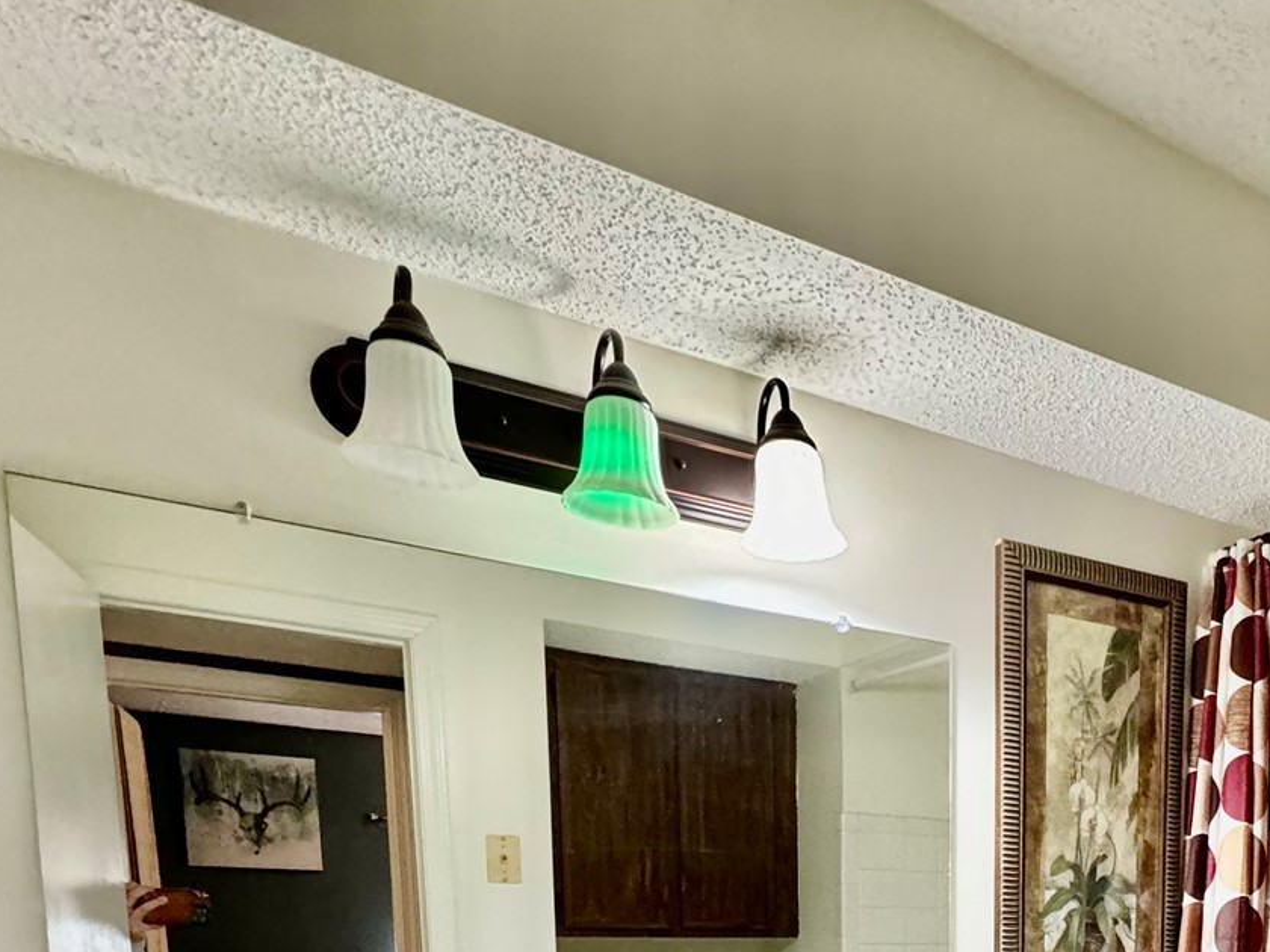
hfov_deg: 52.8
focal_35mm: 32
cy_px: 1076
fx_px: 1174
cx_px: 1031
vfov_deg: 36.5
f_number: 2.2
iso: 320
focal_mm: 2.22
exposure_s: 1/60
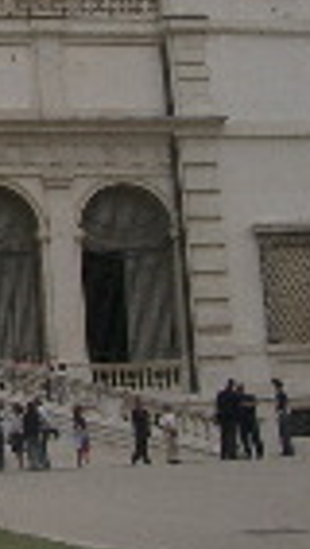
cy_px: 87
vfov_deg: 18.7
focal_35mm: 113
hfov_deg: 10.1
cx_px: -264
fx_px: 1649
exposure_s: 1/320
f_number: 4.3
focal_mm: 5.8
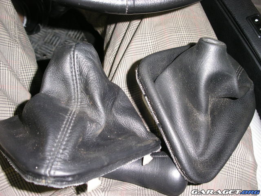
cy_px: 98
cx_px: 130
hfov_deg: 49.0
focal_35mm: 38
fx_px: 287
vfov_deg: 37.7
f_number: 2.8
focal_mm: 7.8
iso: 200
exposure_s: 1/45
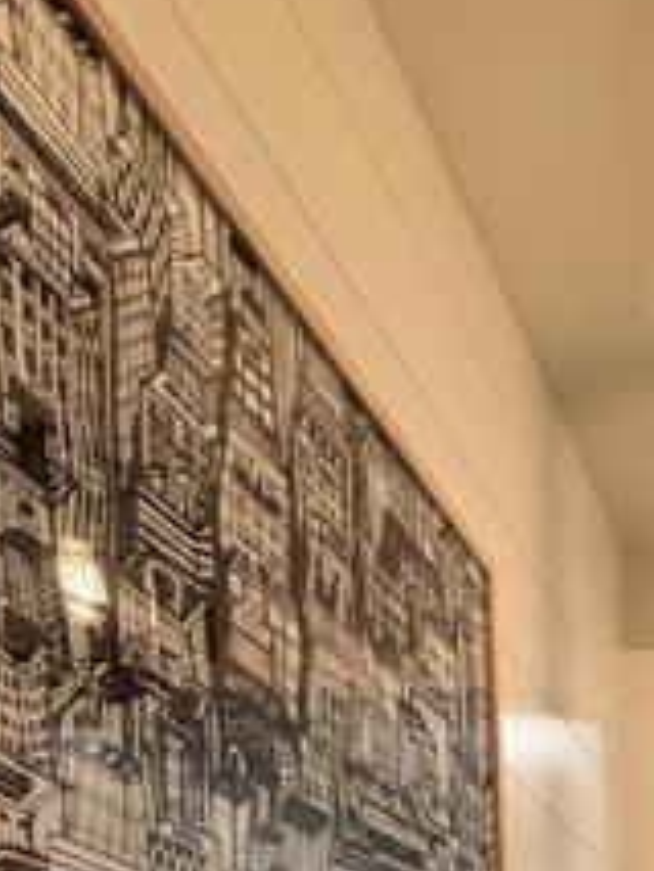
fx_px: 1057
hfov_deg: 26.8
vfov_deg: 30.2
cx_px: 924
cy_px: 1243
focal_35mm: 42
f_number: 2.2
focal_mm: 2.22
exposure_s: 1/60
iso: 320
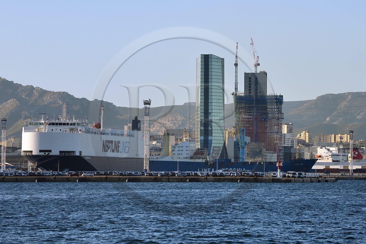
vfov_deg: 6.9
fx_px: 2033
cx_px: 183
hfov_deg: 10.3
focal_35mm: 200
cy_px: 122
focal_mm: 200
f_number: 8
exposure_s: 1/400
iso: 200
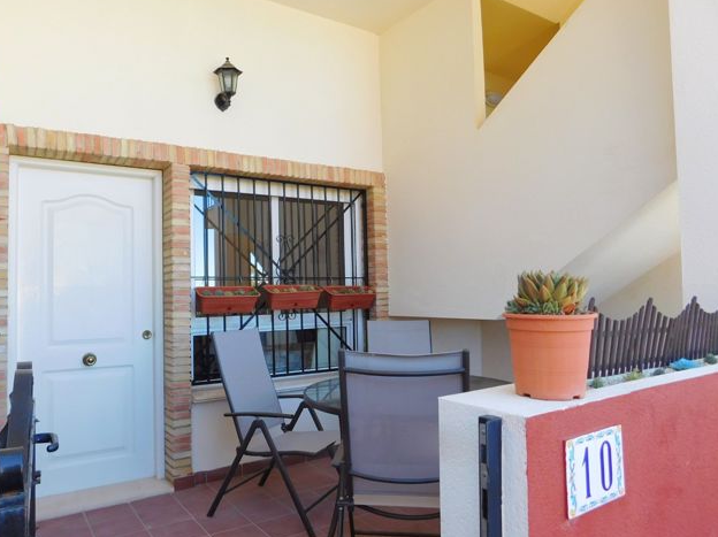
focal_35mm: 26
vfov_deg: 53.0
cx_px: 337
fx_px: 539
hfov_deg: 67.3
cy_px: 275
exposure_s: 1/200
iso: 125
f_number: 3
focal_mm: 4
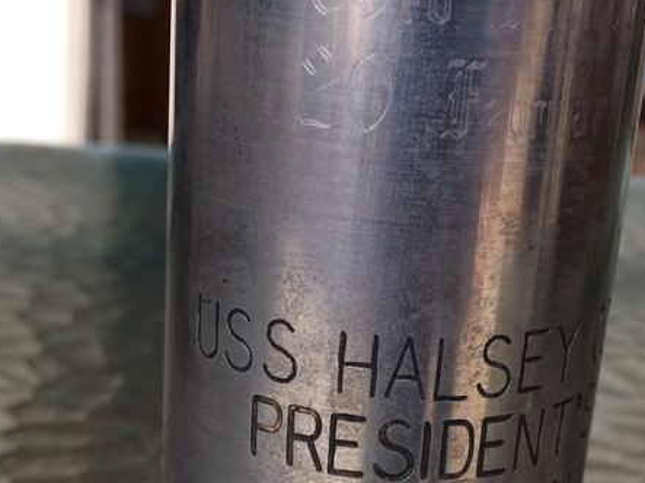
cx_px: 331
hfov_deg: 31.7
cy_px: 440
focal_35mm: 61
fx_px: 1136
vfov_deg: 23.4
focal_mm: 4.12
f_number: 2.2
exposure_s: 1/30
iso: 64
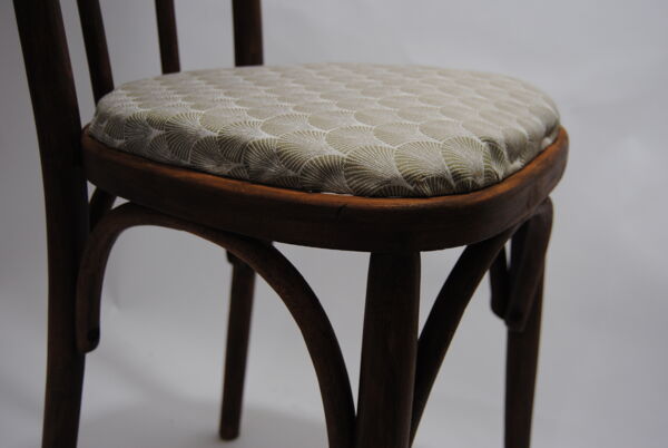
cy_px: 224
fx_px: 780
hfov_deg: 46.3
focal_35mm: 42
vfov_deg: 32.0
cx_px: 334
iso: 220
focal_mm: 28
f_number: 4
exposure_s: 1/30
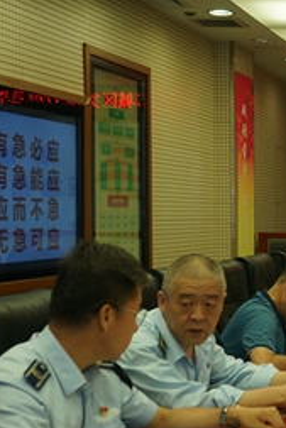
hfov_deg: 14.2
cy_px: 239
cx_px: 498
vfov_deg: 23.6
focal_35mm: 86
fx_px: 1023
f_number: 5
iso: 400
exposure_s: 1/60
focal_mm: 34
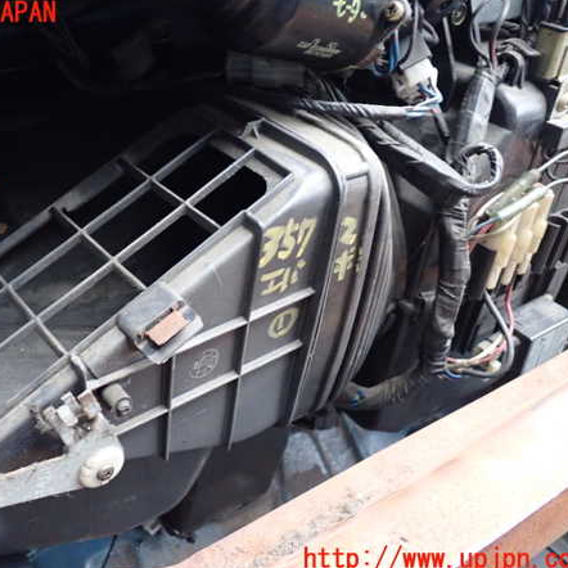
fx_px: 668
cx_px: 208
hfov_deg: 45.6
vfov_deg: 46.0
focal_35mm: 36
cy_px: 287
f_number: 2.3
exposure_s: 1/30
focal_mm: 5.4
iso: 640
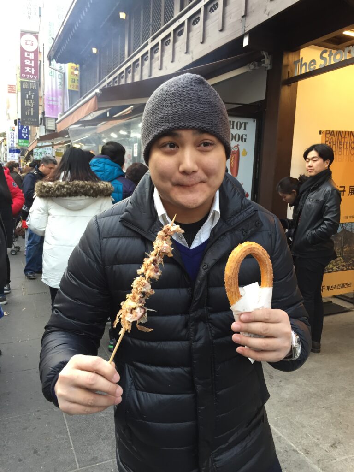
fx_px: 395
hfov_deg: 48.2
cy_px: 236
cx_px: 177
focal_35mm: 29
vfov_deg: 61.7
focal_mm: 4.15
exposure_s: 1/40
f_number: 2.2
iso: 32
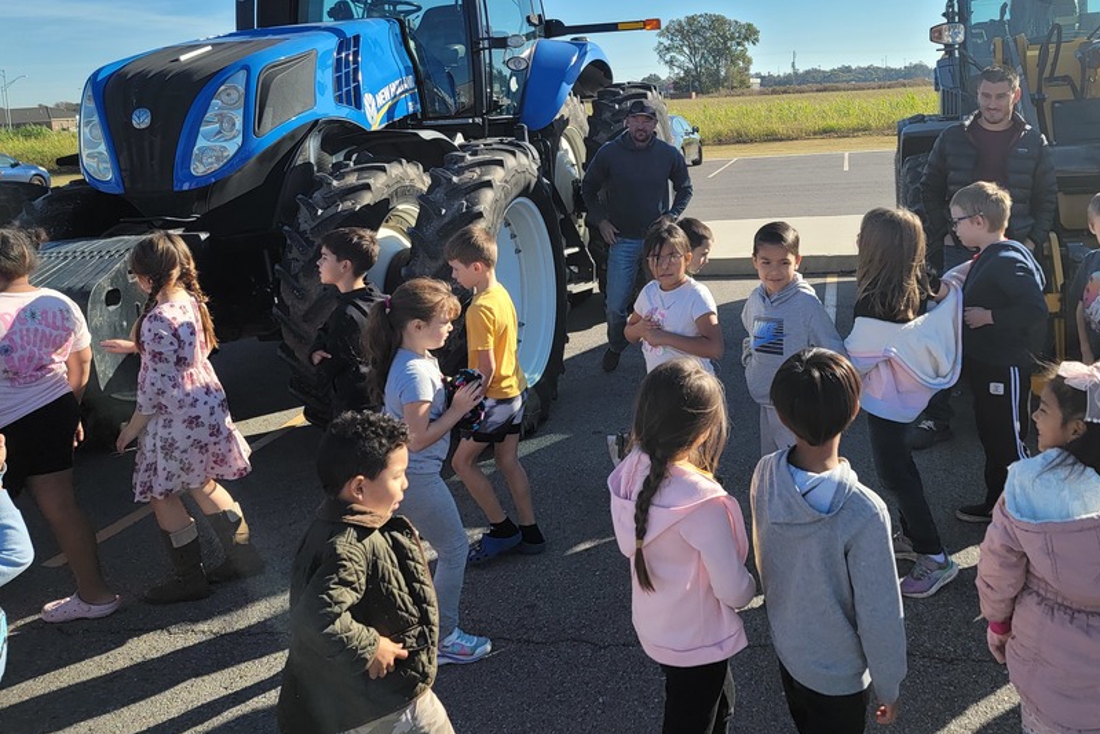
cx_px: 644
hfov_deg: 58.4
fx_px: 978
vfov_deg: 40.4
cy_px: 220
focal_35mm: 32
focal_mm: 6.7
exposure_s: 1/673
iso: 16
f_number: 1.8
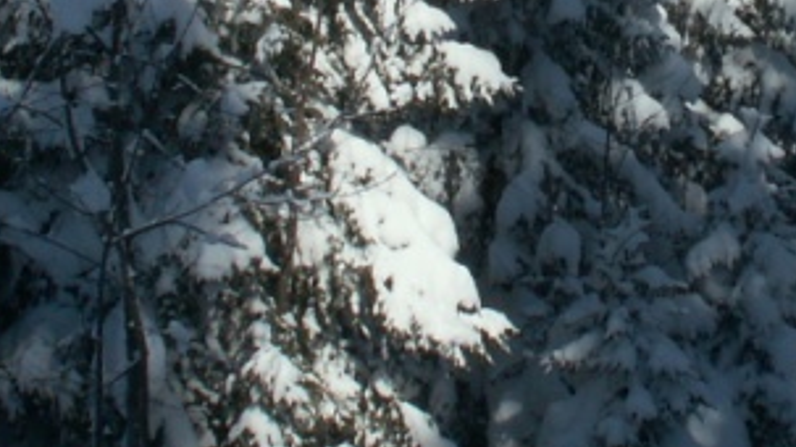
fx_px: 2721
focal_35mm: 129
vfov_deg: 9.2
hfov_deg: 16.5
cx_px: 680
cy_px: -145
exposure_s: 1/400
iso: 50
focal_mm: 5.86
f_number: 8
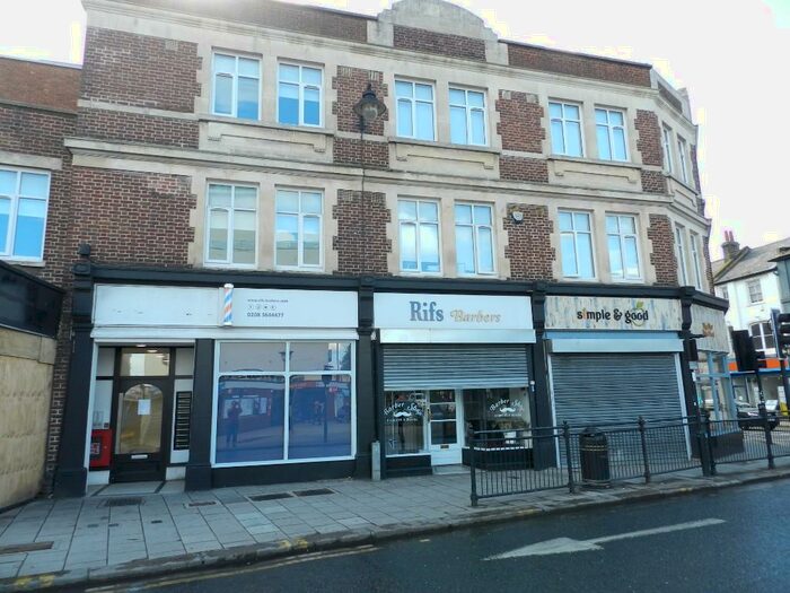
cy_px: 296
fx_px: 525
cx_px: 395
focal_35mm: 23
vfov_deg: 58.9
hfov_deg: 73.9
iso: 160
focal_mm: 4
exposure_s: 1/250
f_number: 3.4
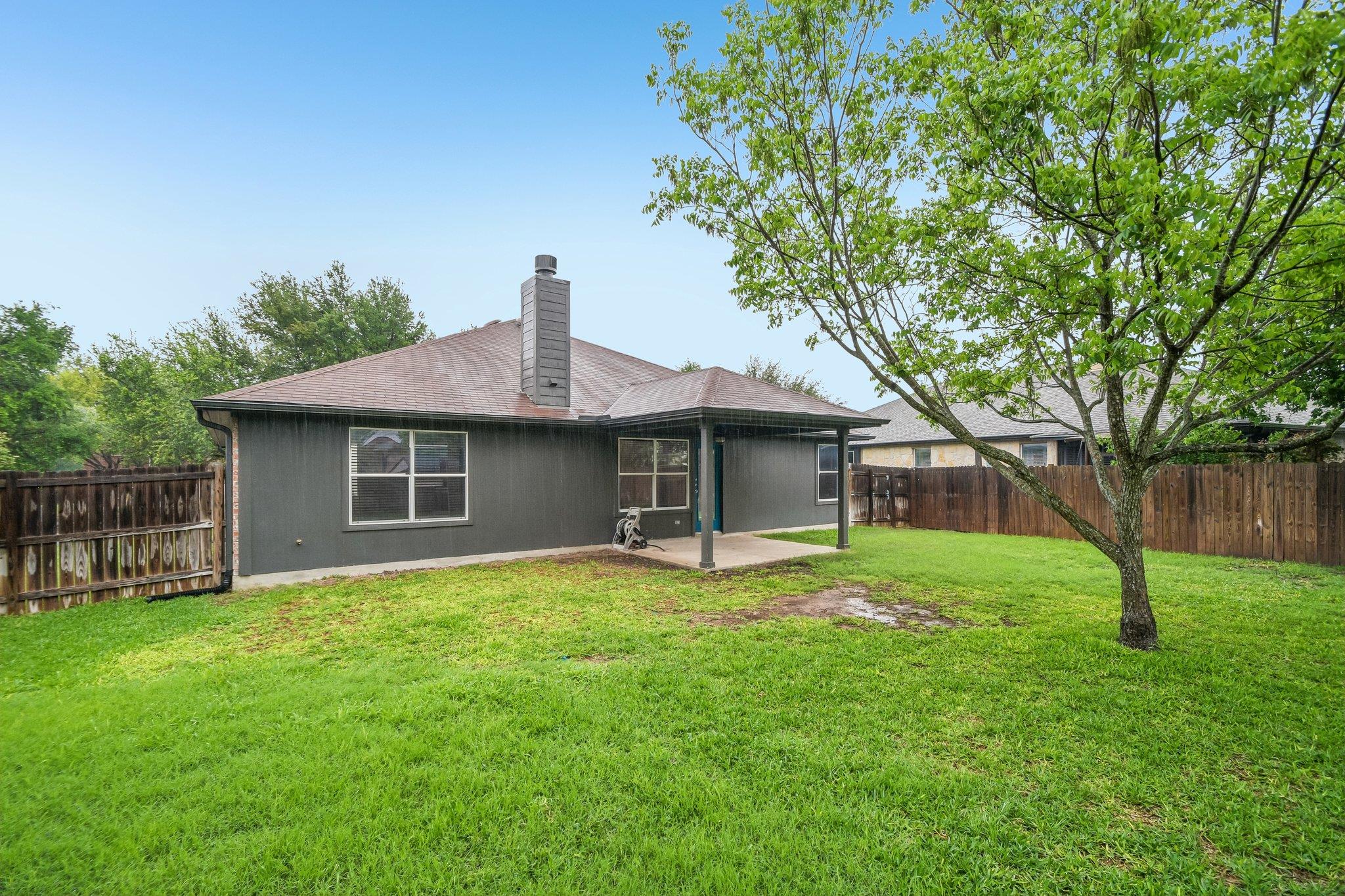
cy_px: 448
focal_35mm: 15
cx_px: 672
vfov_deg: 77.3
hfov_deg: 100.4
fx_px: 560
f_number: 8
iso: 400
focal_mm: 10
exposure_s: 1/30
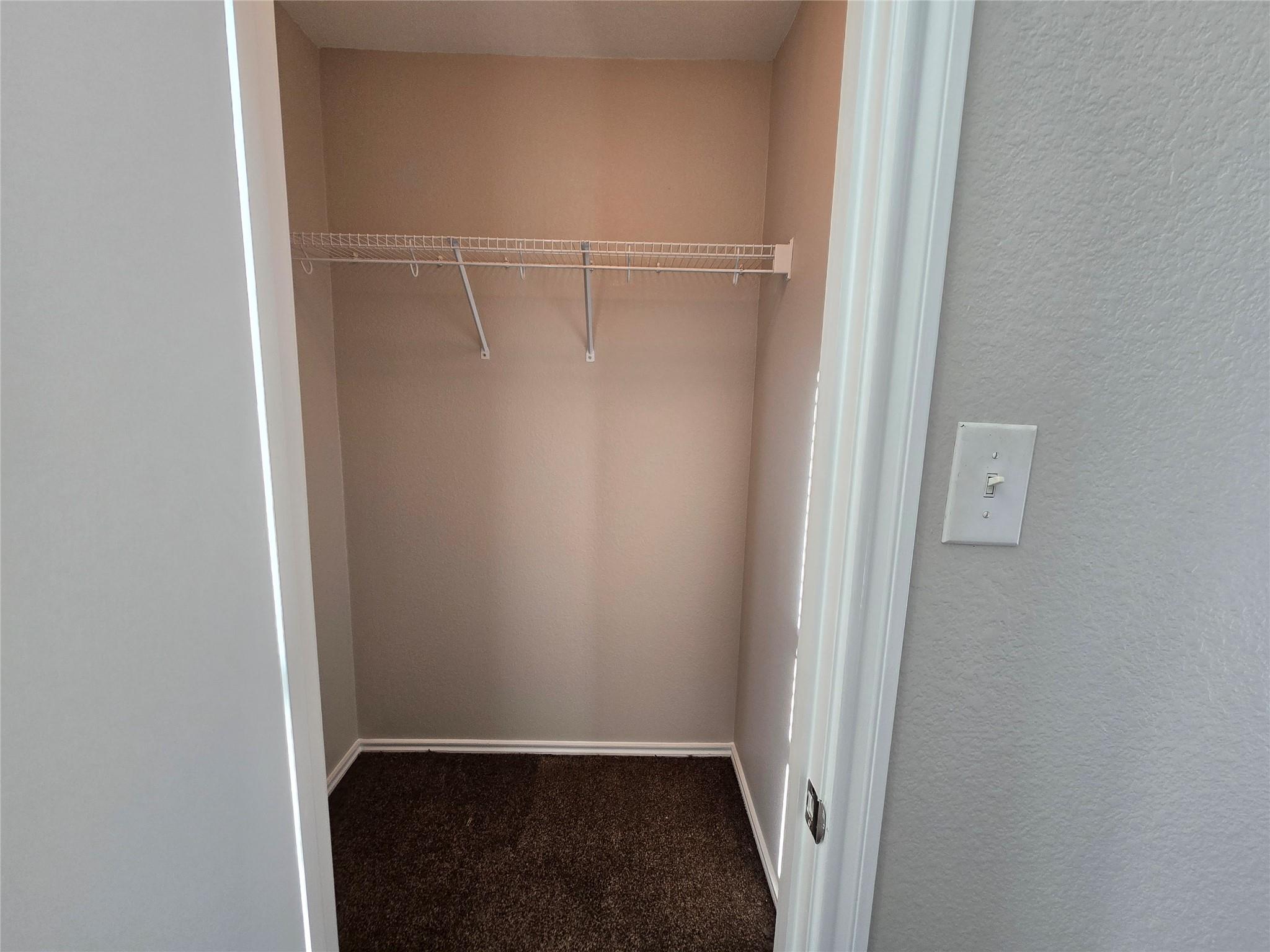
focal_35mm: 13
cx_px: 635
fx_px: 477
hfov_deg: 106.2
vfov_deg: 89.9
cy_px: 476
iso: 125
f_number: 2.2
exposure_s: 1/60
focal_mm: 2.2
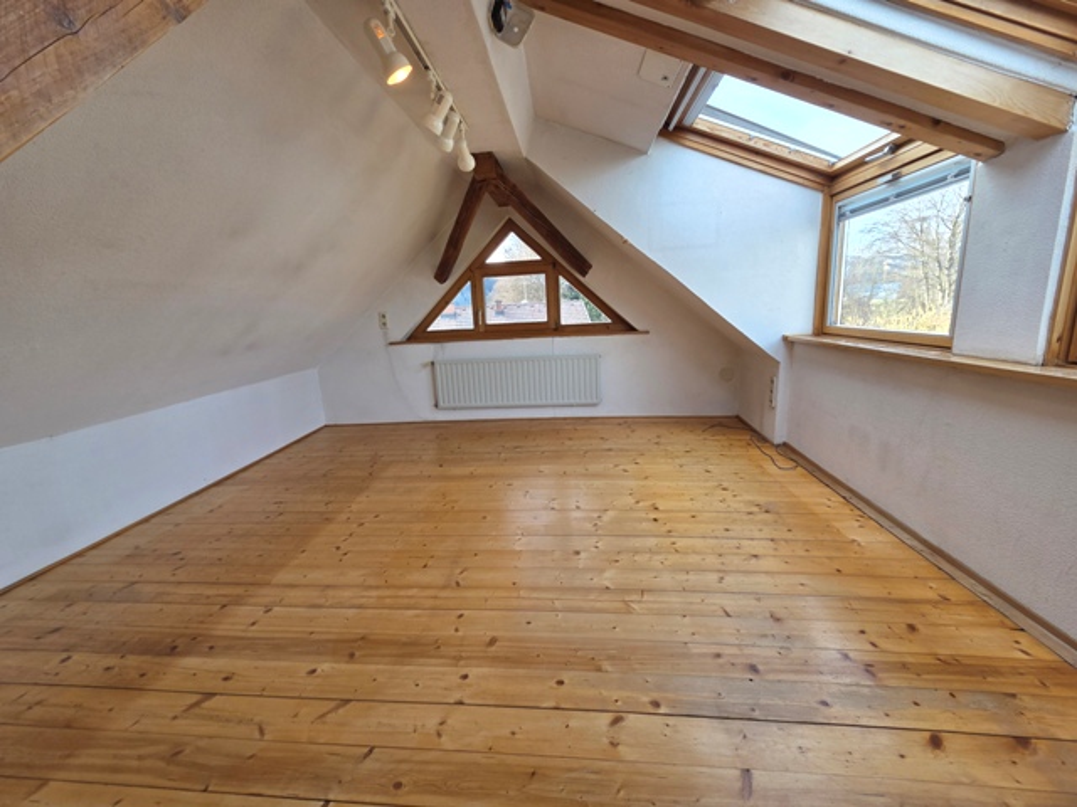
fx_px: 404
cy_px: 404
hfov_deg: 106.2
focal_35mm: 13
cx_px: 538
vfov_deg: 89.9
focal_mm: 2.2
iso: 50
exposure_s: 1/117
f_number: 2.2
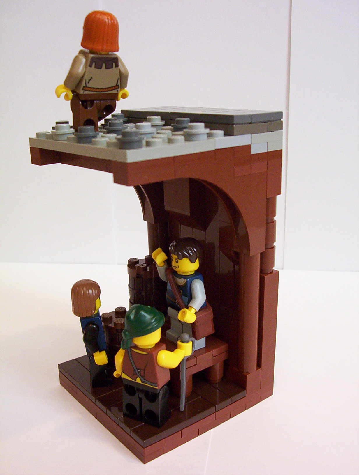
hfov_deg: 33.7
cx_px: 180
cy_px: 238
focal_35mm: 43
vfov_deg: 43.8
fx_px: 592
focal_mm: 5.77
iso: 200
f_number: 2.73
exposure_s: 1/25.7
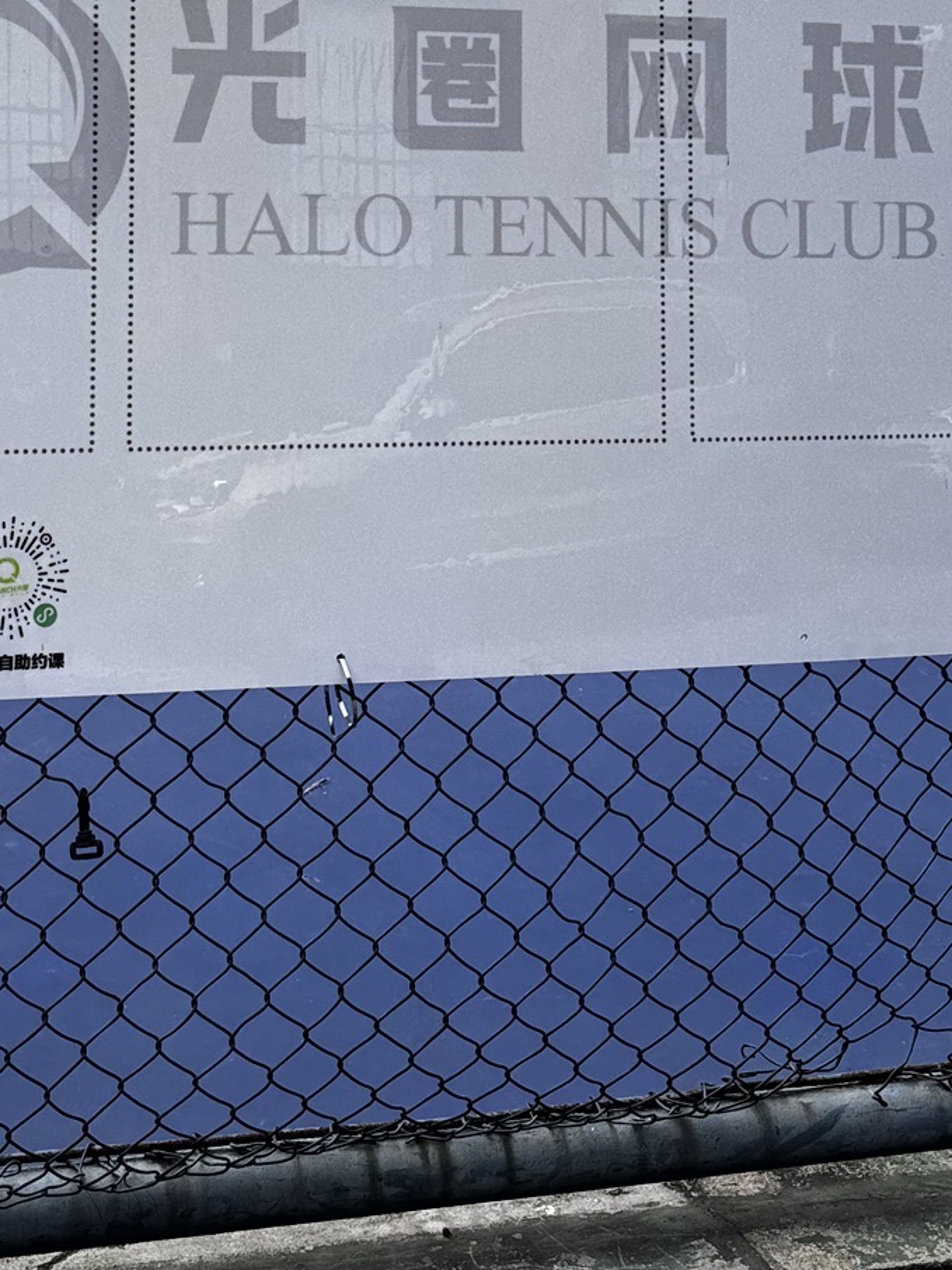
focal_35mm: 53
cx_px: 300
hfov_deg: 27.3
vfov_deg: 34.5
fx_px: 1944
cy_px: 175
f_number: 1.78
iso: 80
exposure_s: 1/2506
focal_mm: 6.76
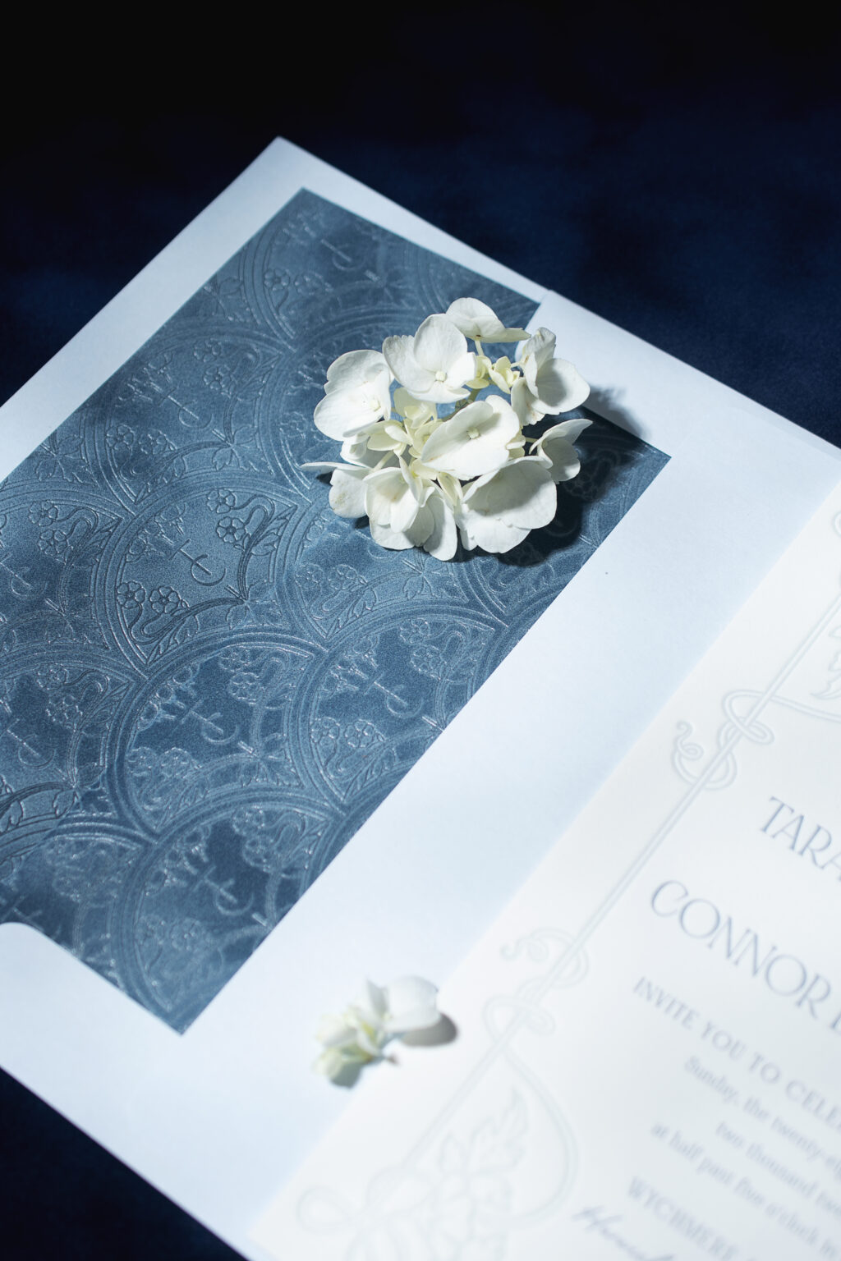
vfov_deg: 33.4
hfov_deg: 22.6
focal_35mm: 60
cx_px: 420
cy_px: 630
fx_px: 2102
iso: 100
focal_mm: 40
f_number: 4
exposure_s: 1/250
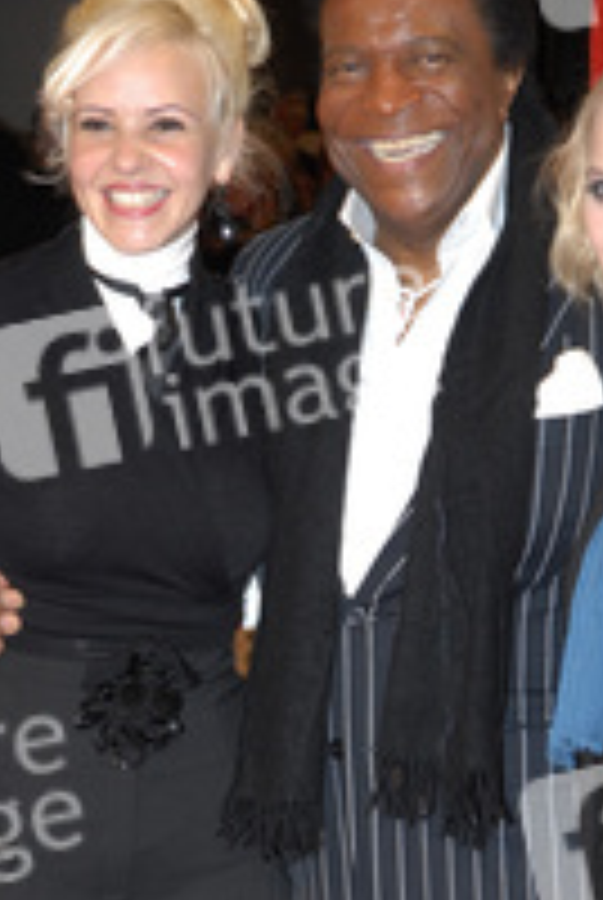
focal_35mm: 165
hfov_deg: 8.3
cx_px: 346
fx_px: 4131
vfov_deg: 12.4
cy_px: 598
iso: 800
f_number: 5.6
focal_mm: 55
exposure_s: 1/125
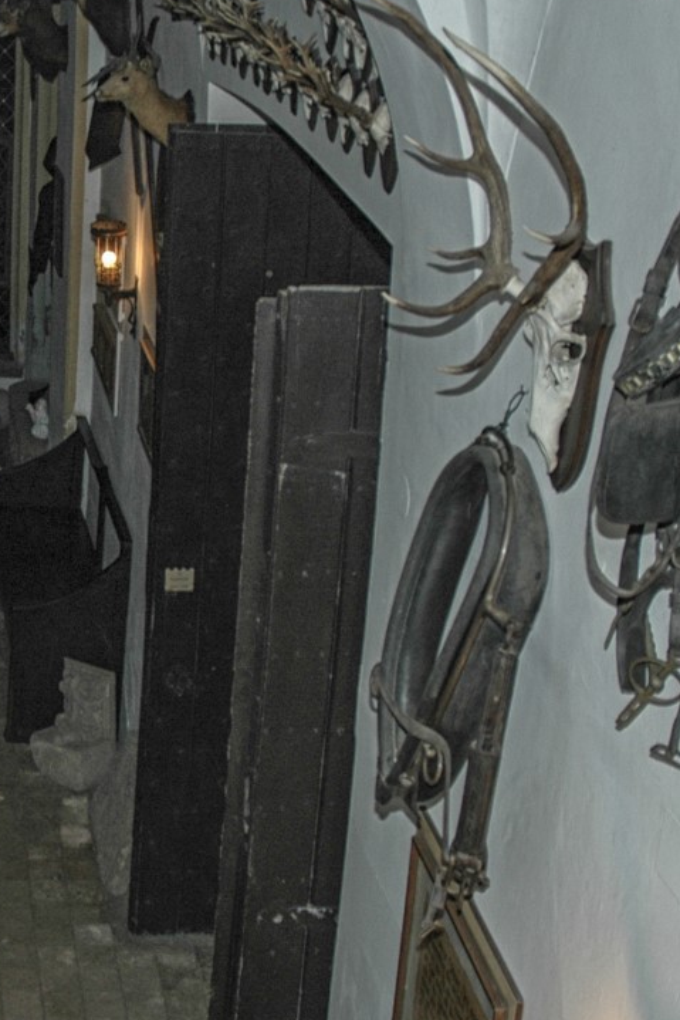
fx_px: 1727
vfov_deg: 32.9
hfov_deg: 20.6
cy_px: 496
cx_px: -163
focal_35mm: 61
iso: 200
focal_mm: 18
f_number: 4
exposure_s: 1/60
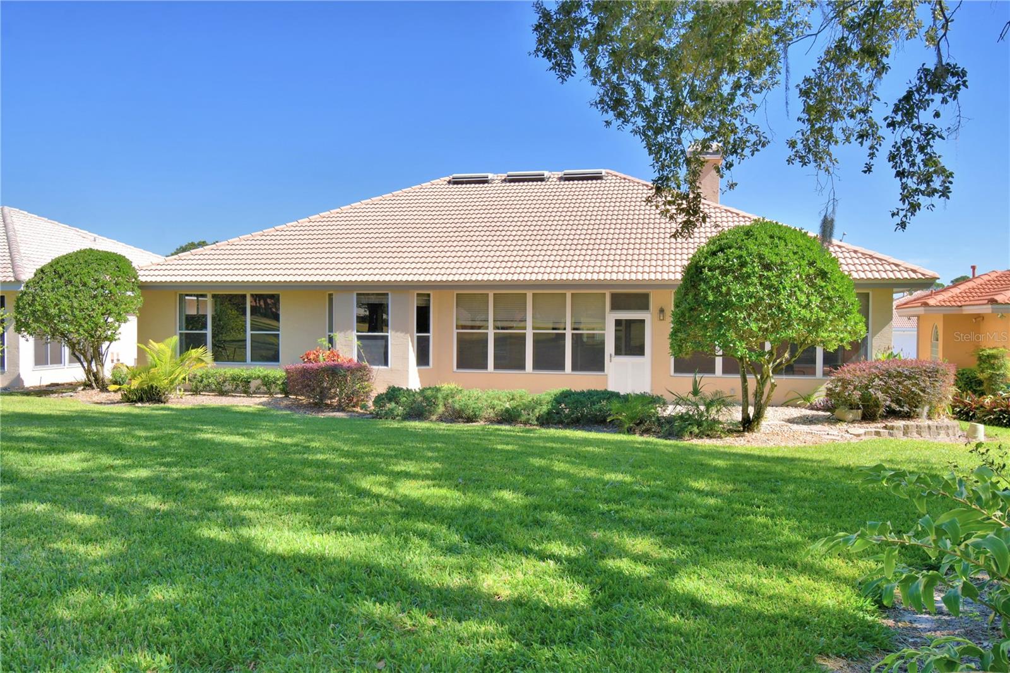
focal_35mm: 30
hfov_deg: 61.9
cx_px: 505
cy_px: 336
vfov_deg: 43.6
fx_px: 841
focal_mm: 20
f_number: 8
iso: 100
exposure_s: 1/250
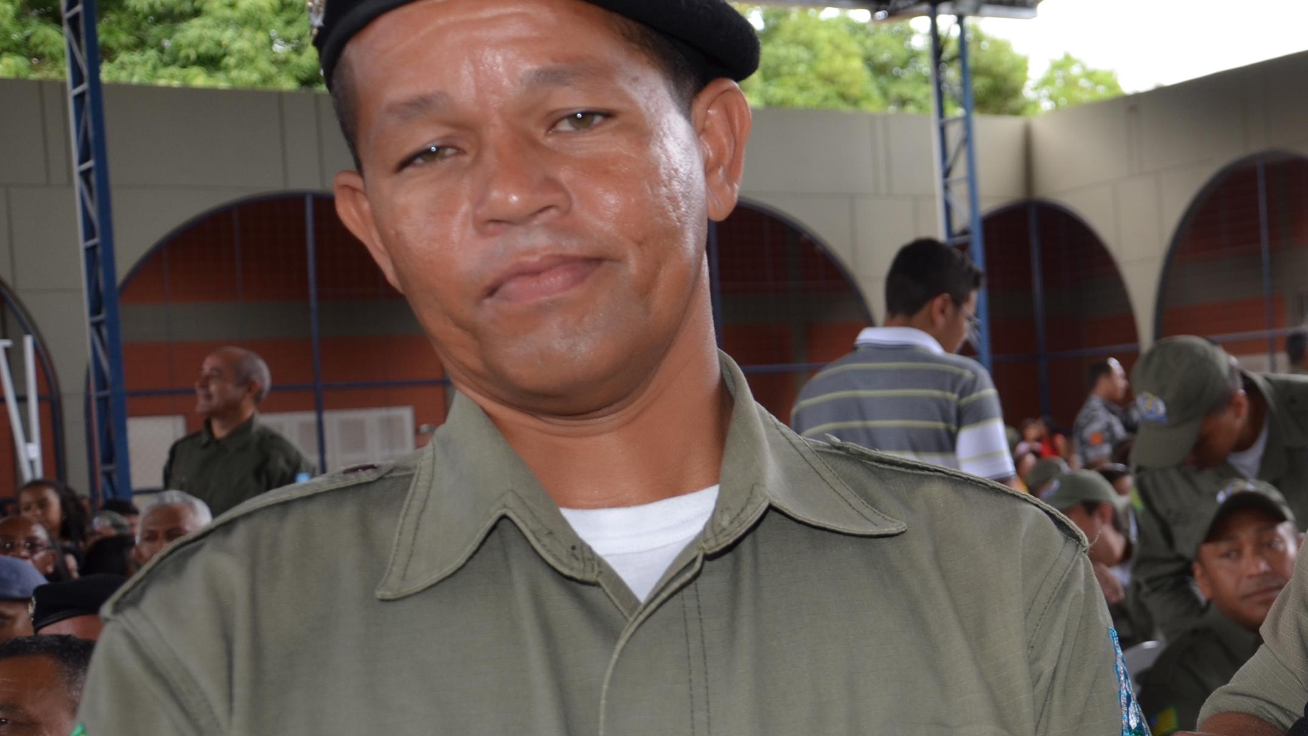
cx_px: 1175
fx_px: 2185
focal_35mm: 63
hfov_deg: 31.8
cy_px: 460
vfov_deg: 19.1
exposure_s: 1/200
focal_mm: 22
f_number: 3.8
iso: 160
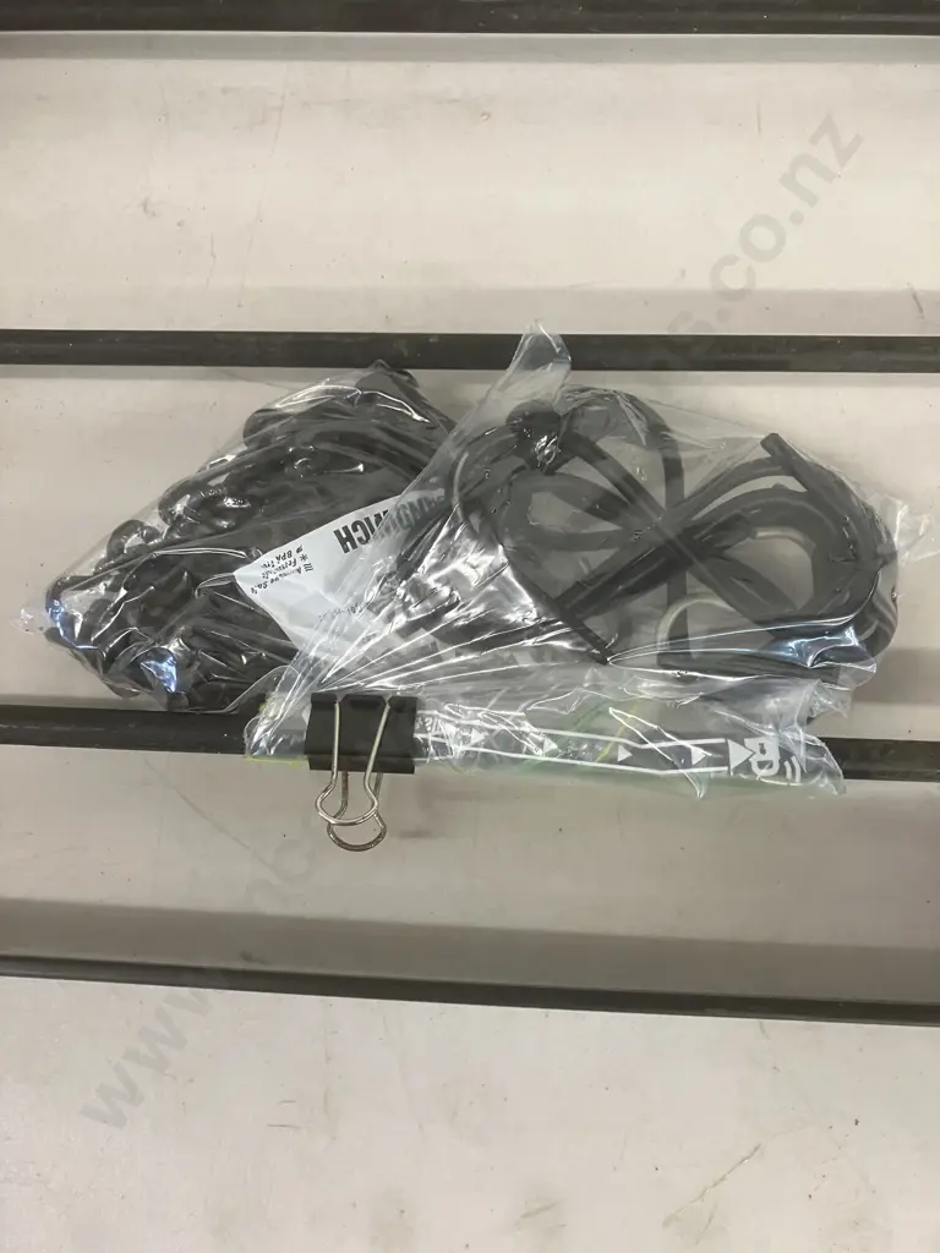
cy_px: 626
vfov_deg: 63.4
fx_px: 1014
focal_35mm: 28
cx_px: 470
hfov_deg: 49.7
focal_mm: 3.99
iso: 200
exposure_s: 1/50
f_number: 1.8
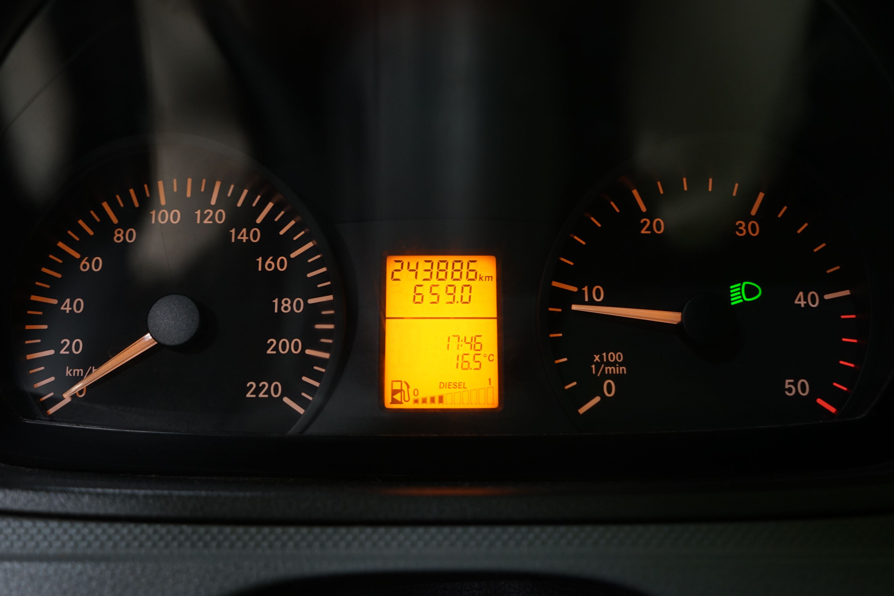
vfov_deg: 37.9
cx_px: 447
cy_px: 298
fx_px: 869
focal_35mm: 35
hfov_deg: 54.4
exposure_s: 1/20
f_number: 4.5
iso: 1000
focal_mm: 35
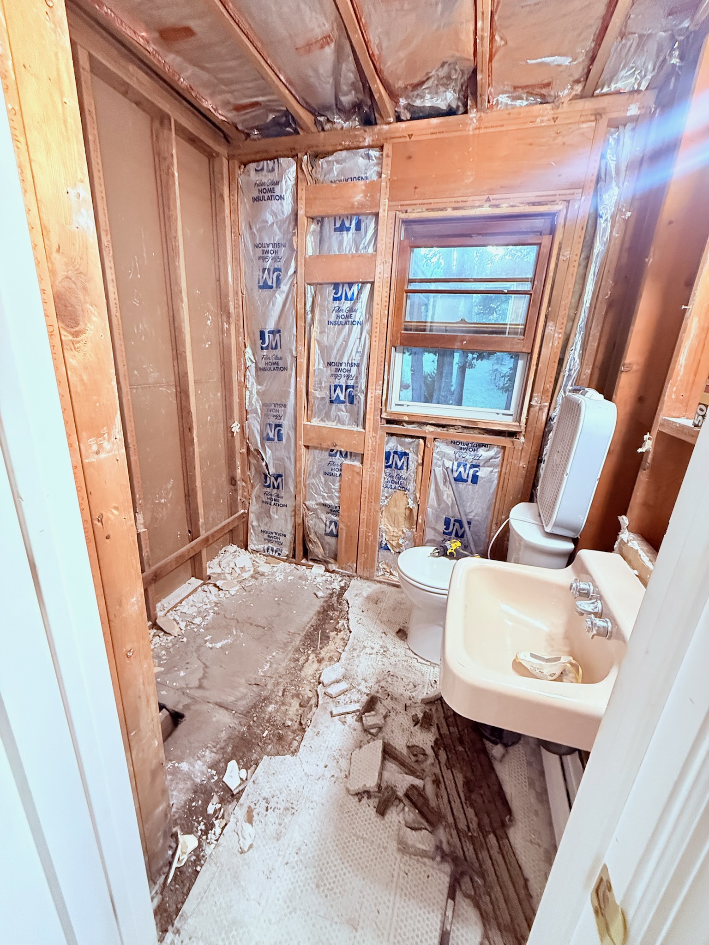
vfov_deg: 102.1
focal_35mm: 14
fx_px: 382
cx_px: 354
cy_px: 472
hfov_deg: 85.7
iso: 800
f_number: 2.2
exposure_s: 1/60
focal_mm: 2.22
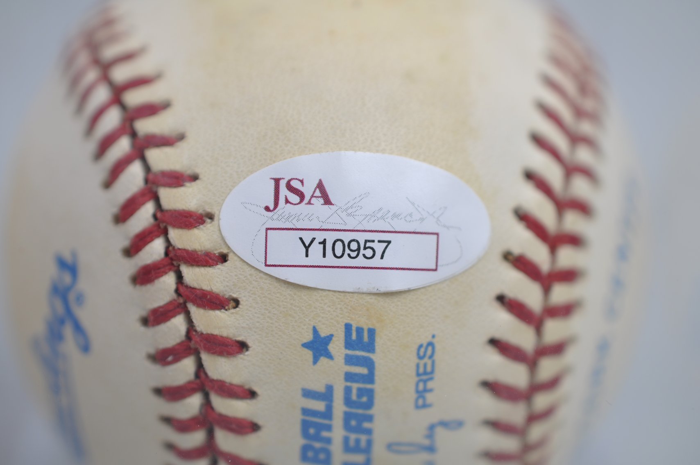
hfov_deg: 33.4
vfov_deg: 22.6
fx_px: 1165
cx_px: 350
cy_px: 232
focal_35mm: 60
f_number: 4
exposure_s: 1/60
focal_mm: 40
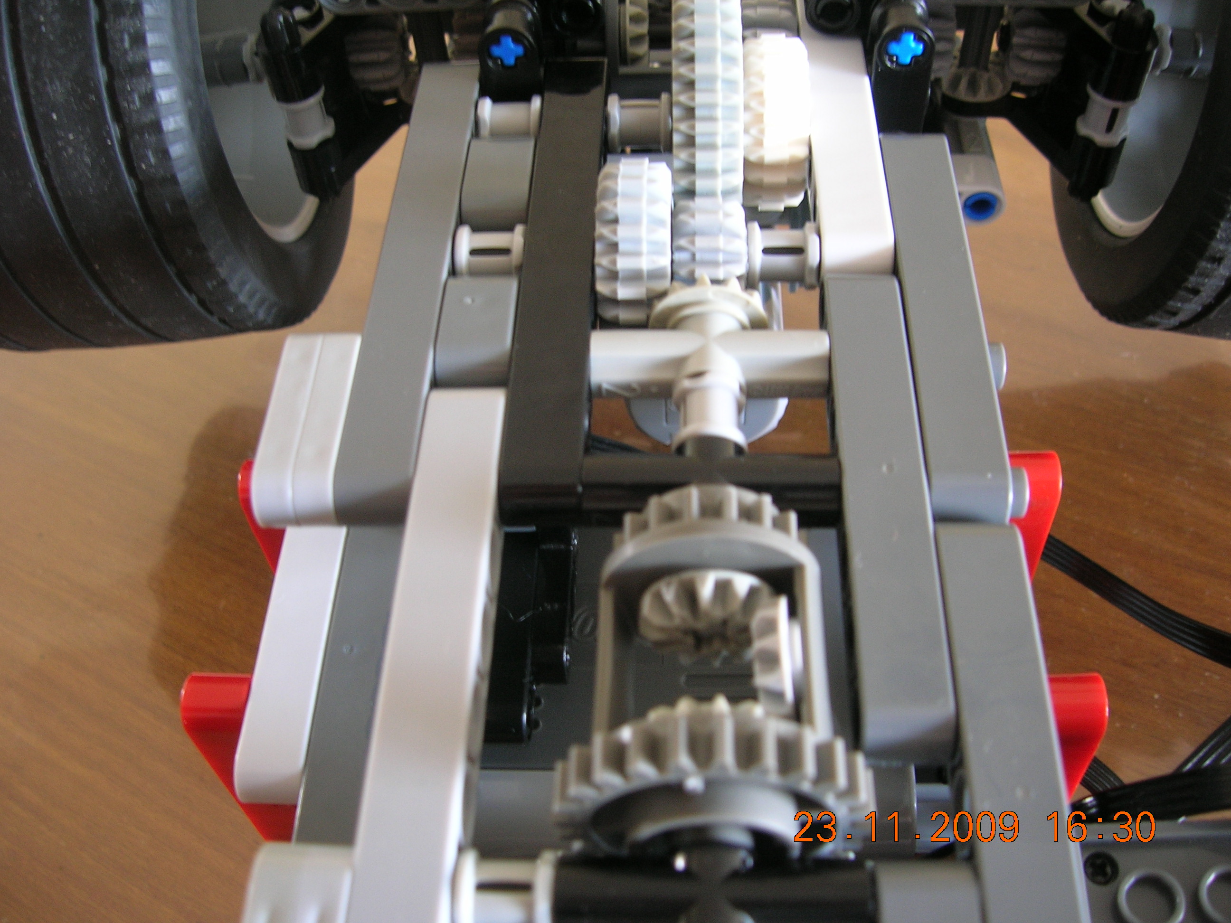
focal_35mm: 34
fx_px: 1209
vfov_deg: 41.8
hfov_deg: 54.0
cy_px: 462
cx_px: 616
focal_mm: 5.7
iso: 65
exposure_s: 1/3.5
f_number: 2.9
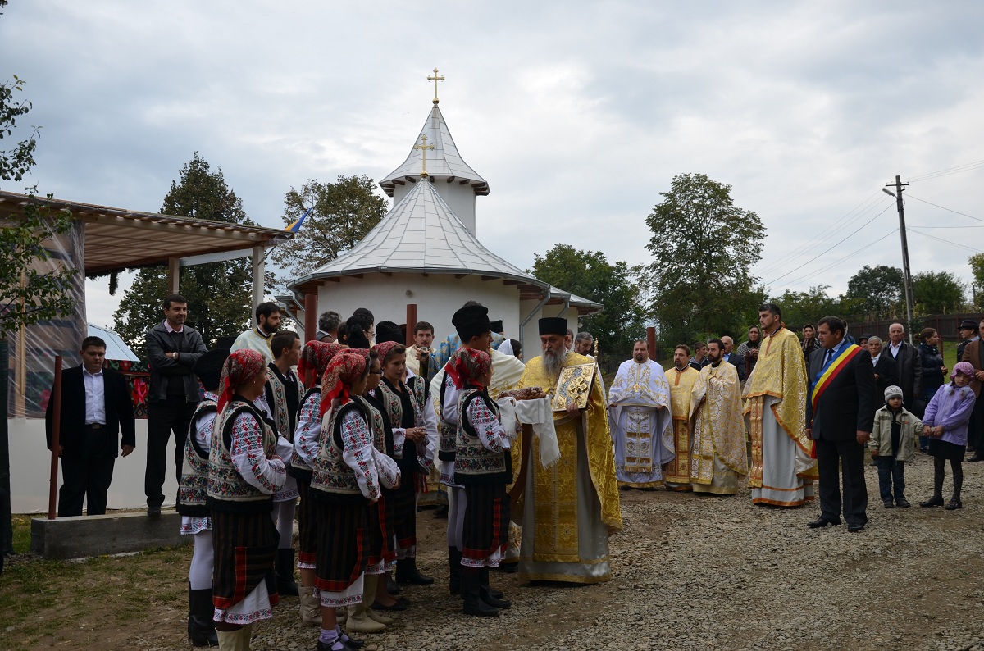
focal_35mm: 36
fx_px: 982
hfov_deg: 53.2
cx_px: 492
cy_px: 326
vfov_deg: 36.7
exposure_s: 1/125
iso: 250
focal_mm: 24
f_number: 5.6
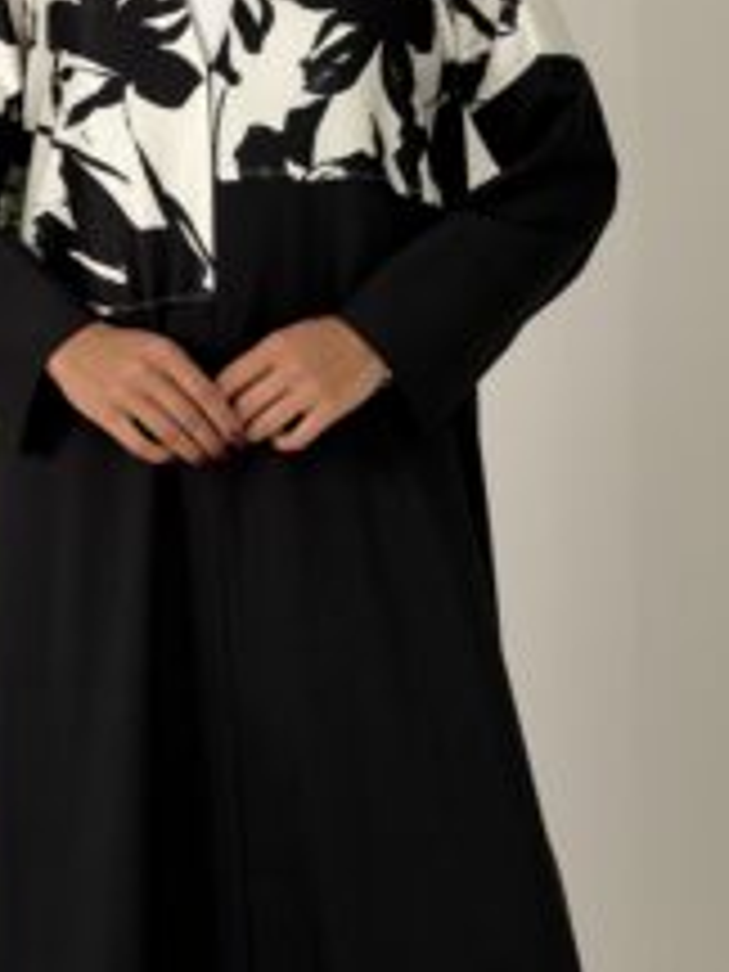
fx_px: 2499
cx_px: 274
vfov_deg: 21.5
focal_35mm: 89
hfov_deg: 16.6
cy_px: 76
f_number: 1.78
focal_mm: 6.76
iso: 64
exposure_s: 1/506
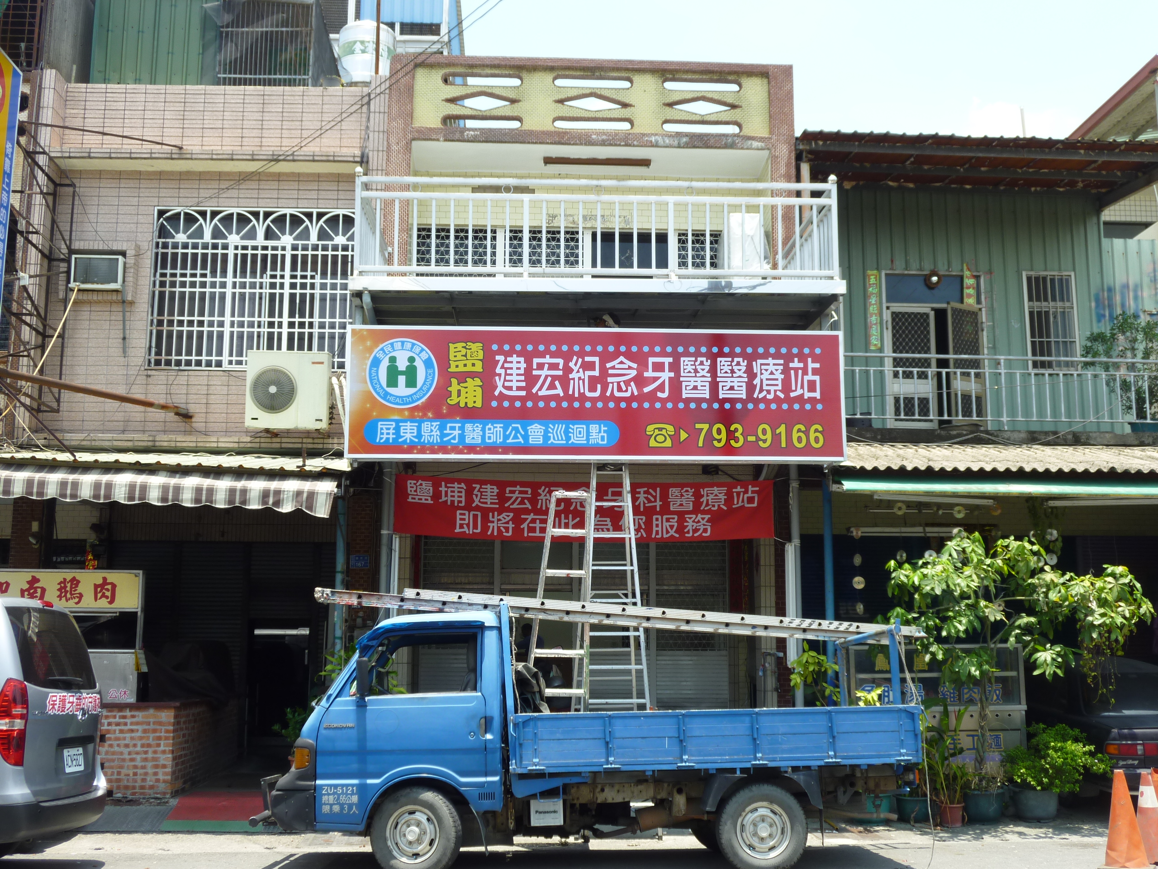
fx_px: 1271
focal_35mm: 38
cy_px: 434
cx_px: 579
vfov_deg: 37.7
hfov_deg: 49.0
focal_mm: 6.7
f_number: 3.9
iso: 80
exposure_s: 1/200
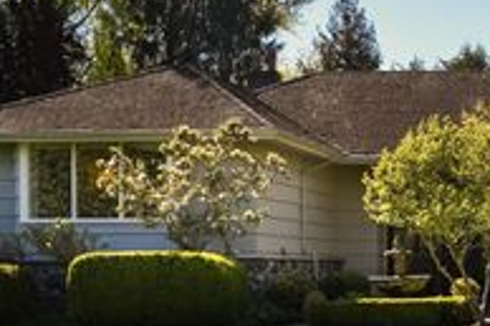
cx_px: 586
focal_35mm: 62
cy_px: 226
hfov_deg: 28.3
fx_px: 843
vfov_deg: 21.8
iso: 400
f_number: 2.8
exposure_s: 1/4000
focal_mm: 24
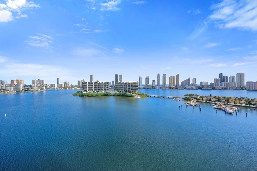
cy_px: 86
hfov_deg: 104.3
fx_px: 100
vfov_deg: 81.2
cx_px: 128
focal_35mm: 14
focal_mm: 14
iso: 100
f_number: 11
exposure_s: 1/200
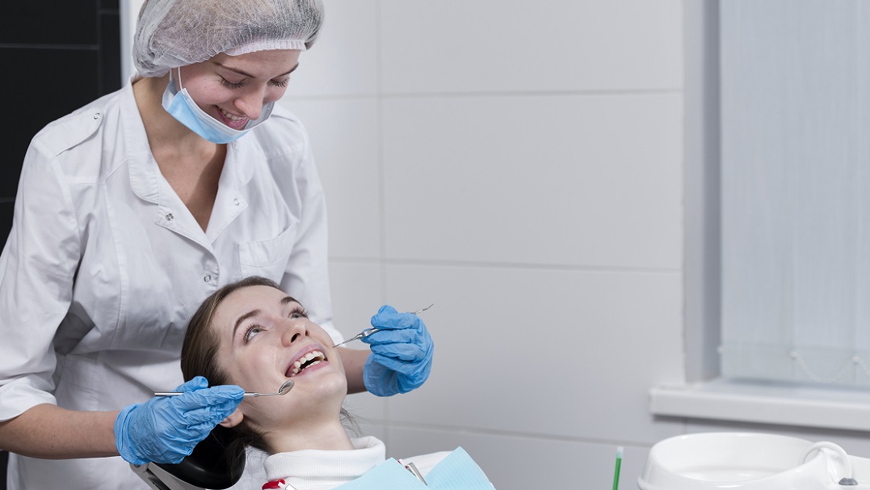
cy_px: 286
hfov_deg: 25.3
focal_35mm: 84
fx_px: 1938
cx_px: 435
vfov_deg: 14.4
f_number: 3.5
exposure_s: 1/160
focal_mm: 80
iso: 250
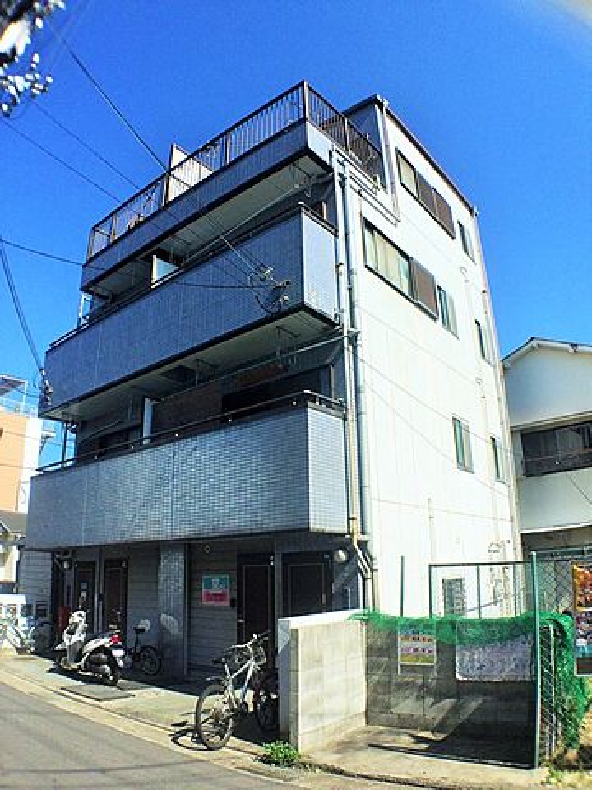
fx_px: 661
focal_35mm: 29
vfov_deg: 61.7
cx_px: 296
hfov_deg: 48.2
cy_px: 395
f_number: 2.2
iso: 32
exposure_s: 1/3425
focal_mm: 4.15
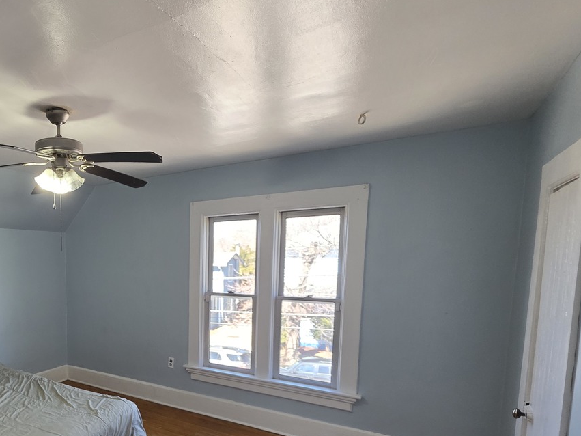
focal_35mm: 22
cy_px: 300
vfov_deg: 59.3
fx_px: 369
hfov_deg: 69.2
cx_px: 119
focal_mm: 2.2
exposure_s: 1/120
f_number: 1.9
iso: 200
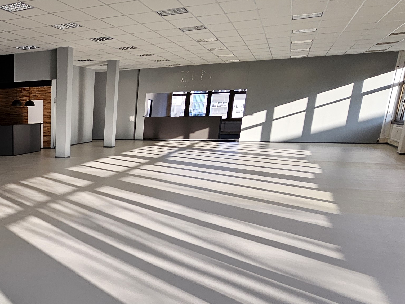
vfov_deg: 40.3
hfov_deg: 45.1
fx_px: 398
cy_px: 237
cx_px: -5
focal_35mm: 34
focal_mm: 2.2
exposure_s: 1/339
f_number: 2.2
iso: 50
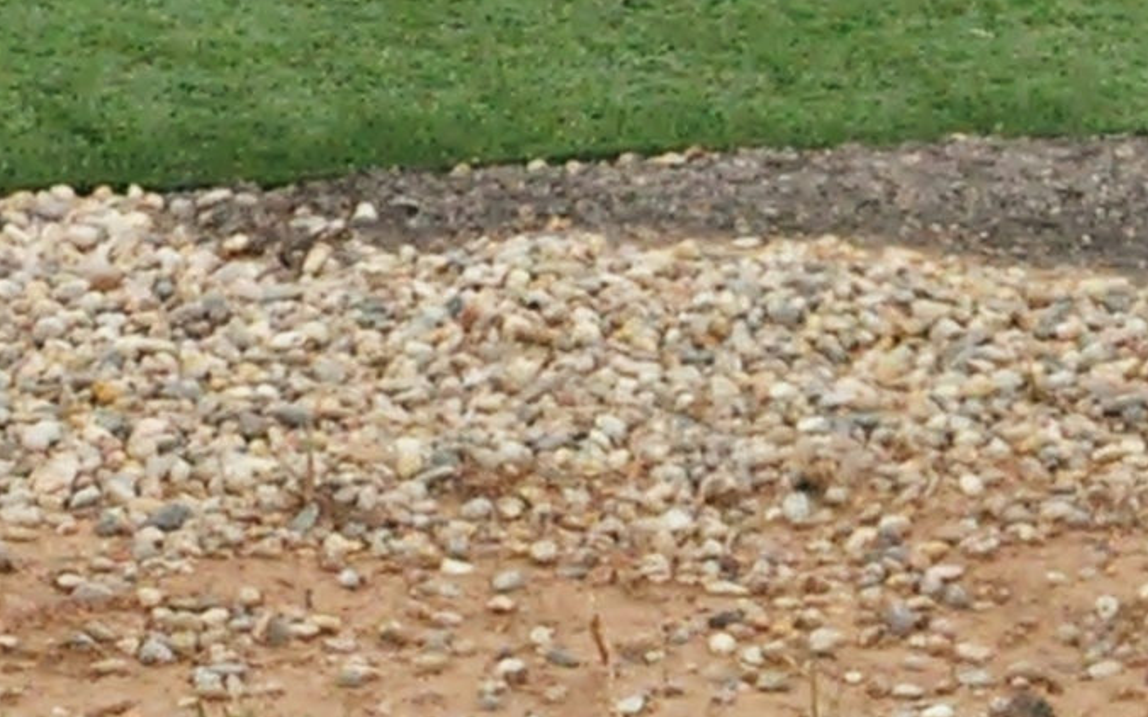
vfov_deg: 0.5
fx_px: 90889
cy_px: 1166
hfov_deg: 0.7
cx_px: 2522
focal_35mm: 2906
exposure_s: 1/4000
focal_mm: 300
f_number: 13
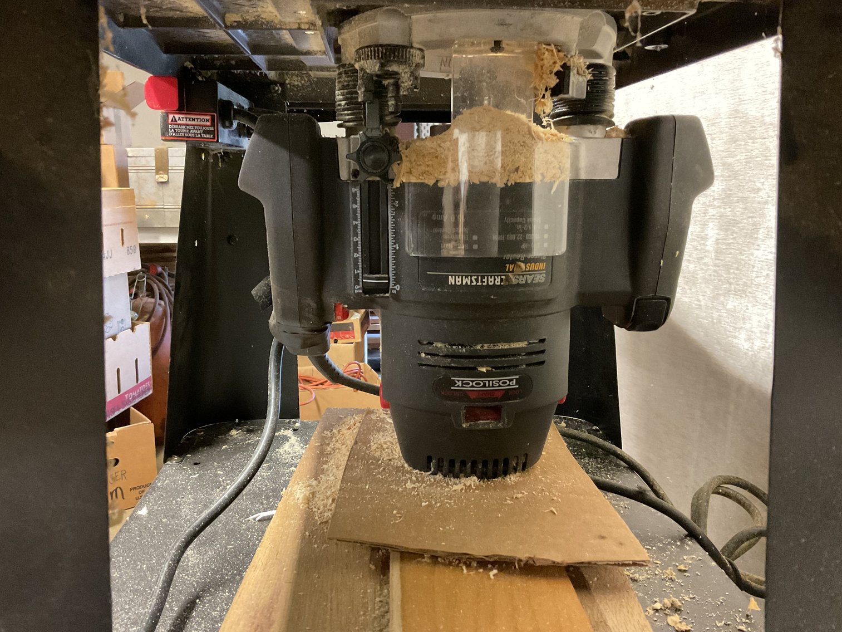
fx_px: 705
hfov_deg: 61.7
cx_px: 421
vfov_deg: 48.2
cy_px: 316
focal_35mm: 29
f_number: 1.8
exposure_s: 1/30
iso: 500
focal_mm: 3
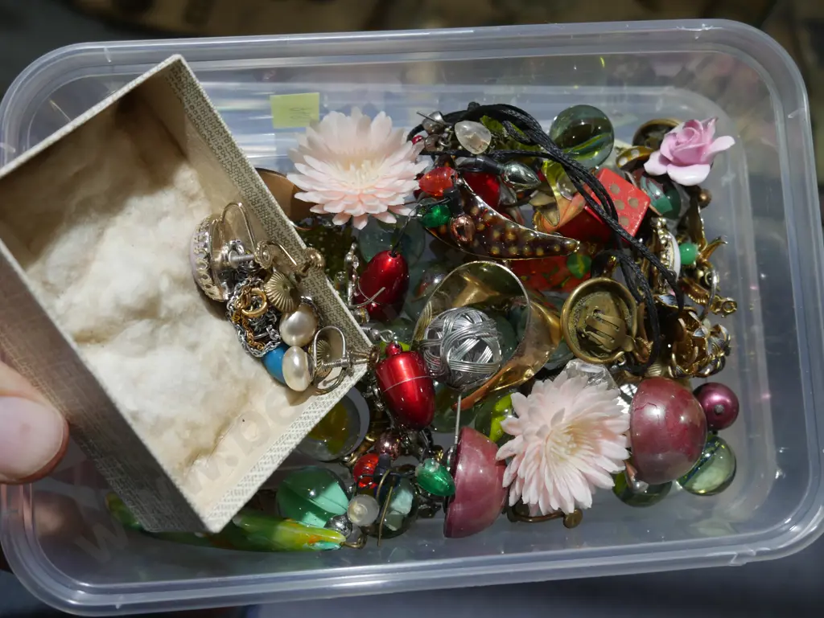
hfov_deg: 41.2
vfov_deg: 31.5
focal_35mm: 46
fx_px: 1095
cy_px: 309
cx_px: 412
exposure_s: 1/60
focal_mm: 23
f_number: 5.1
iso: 500
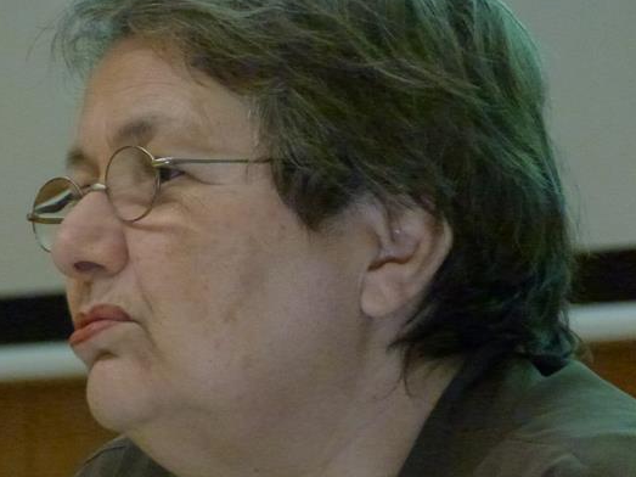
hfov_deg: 3.9
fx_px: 9240
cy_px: 224
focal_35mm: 503
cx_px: 269
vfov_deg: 3.0
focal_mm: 74
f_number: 4.3
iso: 1600
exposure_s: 1/30
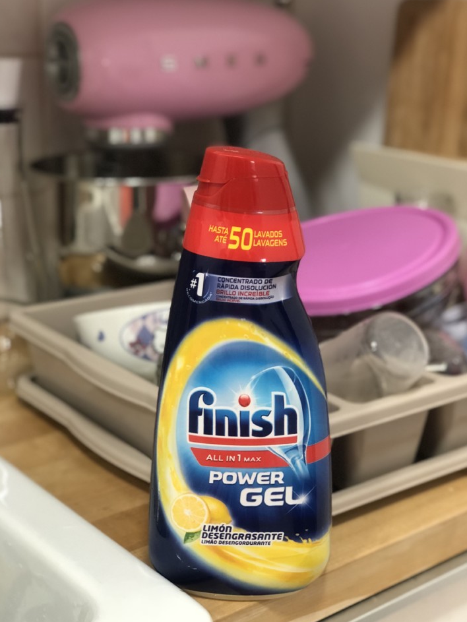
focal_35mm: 58
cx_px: 233
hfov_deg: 25.2
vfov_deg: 33.2
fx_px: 1043
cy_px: 309
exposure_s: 1/50
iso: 320
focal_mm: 6.6
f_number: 2.8
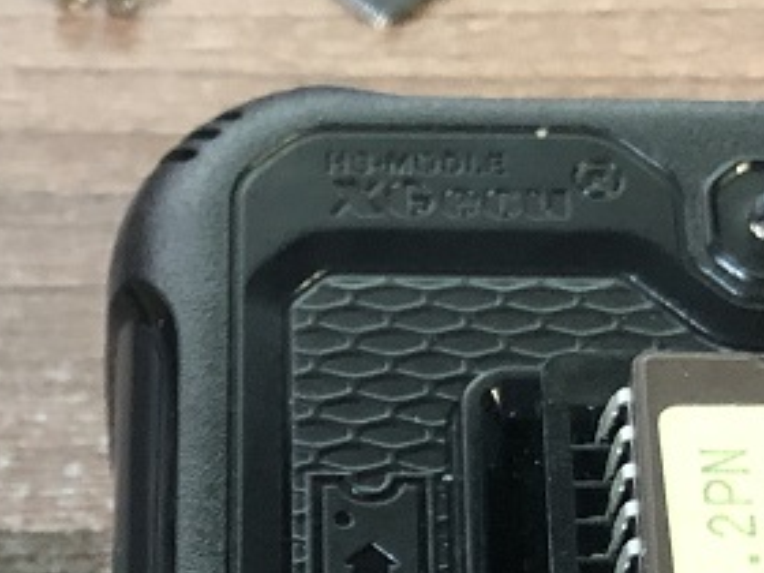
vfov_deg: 10.8
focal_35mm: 128
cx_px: 46
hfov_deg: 15.2
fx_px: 2825
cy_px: 1034
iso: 100
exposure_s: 1/13
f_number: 1.8
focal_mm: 4
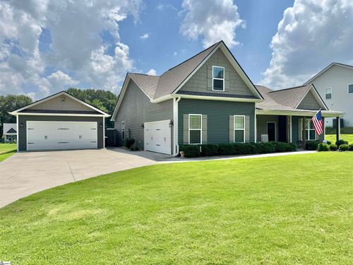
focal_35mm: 24
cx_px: 176
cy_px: 132
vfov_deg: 56.8
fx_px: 245
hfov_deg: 71.6
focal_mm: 6.76
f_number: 1.78
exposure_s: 1/6410
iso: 80
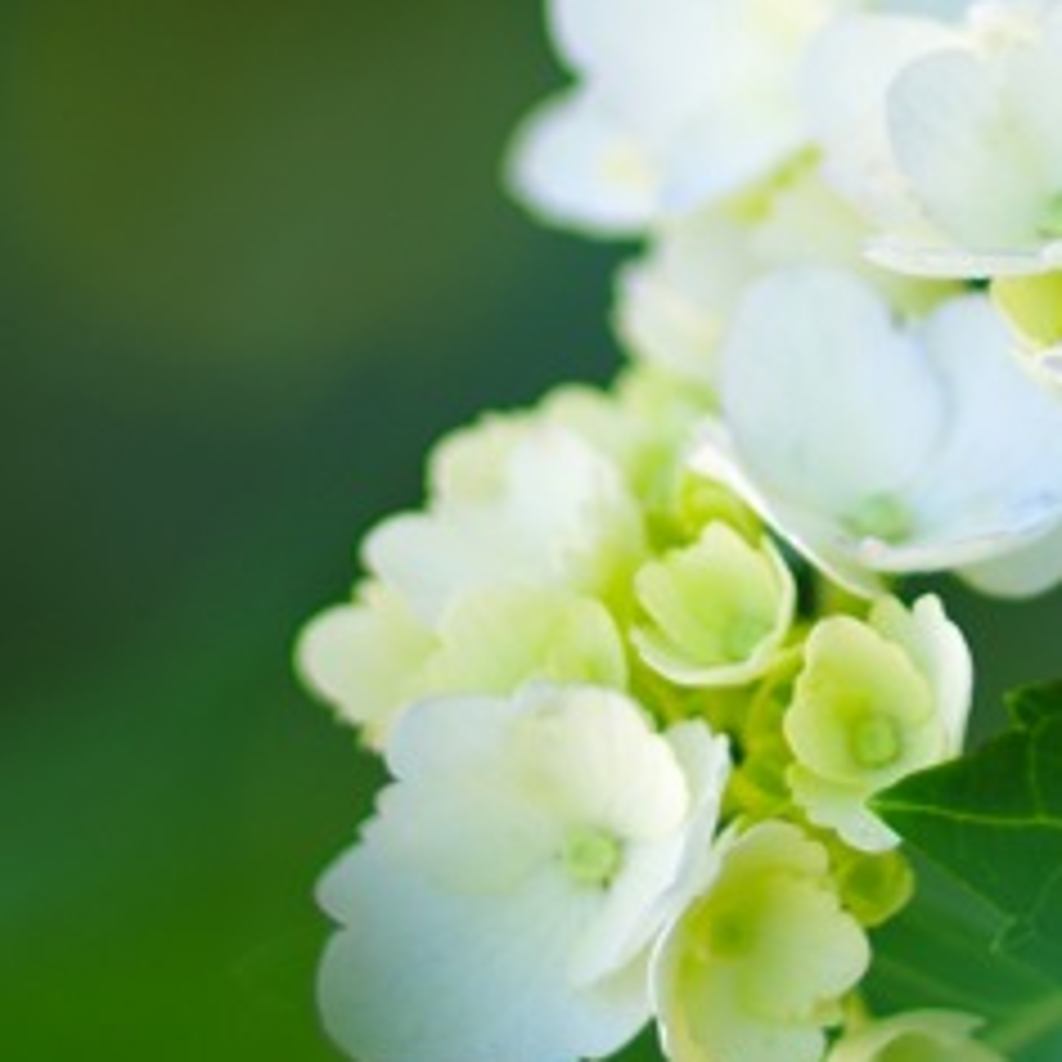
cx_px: 999
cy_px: 261
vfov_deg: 4.1
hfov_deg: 4.1
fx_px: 14781
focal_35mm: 426
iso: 80
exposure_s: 1/250
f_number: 2
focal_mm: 77
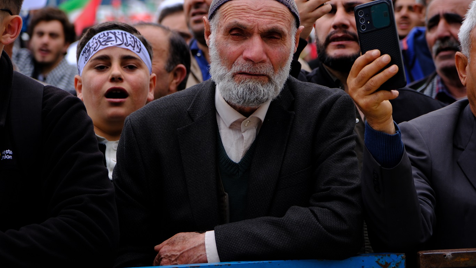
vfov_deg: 9.6
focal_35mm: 126
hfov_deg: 17.0
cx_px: 238
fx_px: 1590
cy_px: 110
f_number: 4
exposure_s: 1/640
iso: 250
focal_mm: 80
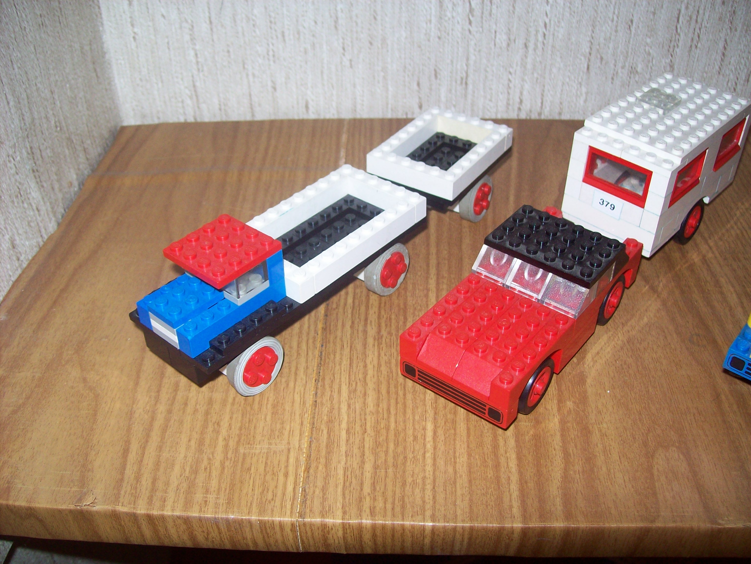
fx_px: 781
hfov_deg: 51.4
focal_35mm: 36
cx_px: 376
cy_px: 282
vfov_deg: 39.7
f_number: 2.7
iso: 80
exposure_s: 1/64
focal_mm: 6
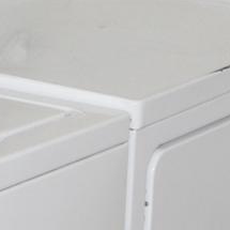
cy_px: -75
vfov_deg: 4.5
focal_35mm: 388
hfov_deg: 4.5
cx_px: -26
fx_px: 2917
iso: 800
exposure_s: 1/80
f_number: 4.5
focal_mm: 32
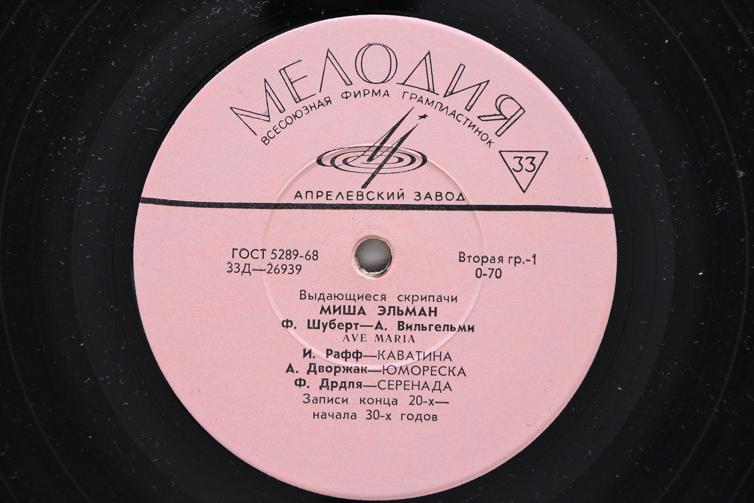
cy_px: 252
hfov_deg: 16.1
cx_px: 377
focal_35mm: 128
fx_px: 2670
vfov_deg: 10.8
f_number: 7.1
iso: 1600
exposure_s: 1/200
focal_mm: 85
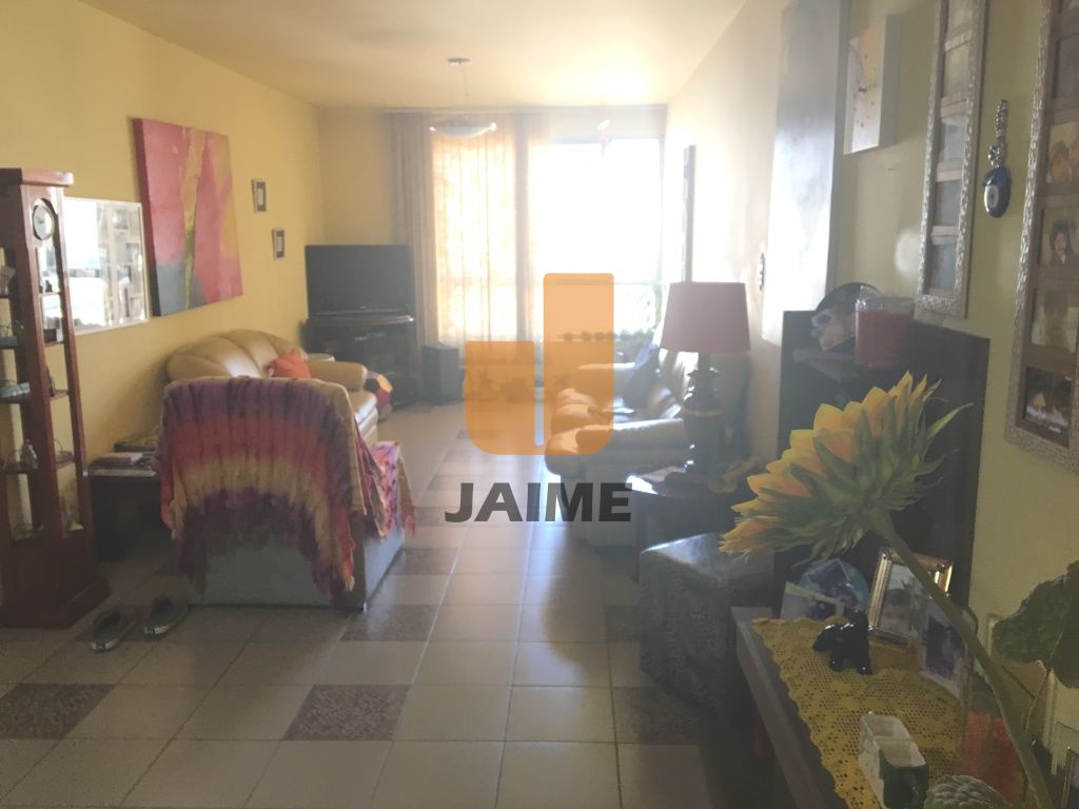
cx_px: 540
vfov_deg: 48.2
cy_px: 404
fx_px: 904
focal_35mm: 29
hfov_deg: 61.7
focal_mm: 4.15
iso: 32
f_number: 2.2
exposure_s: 1/30
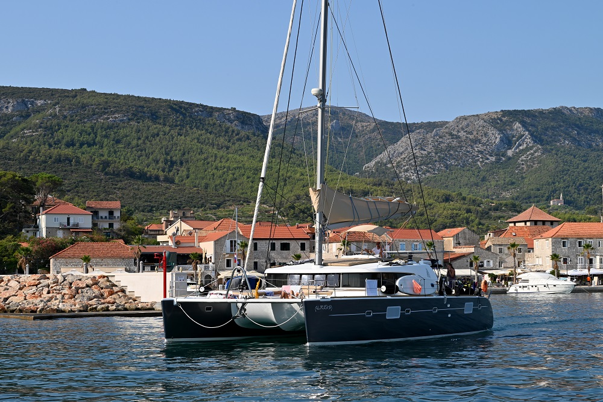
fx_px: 1173
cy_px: 201
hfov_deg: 28.8
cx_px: 302
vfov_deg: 19.5
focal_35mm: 70
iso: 100
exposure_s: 1/100
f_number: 16
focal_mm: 70
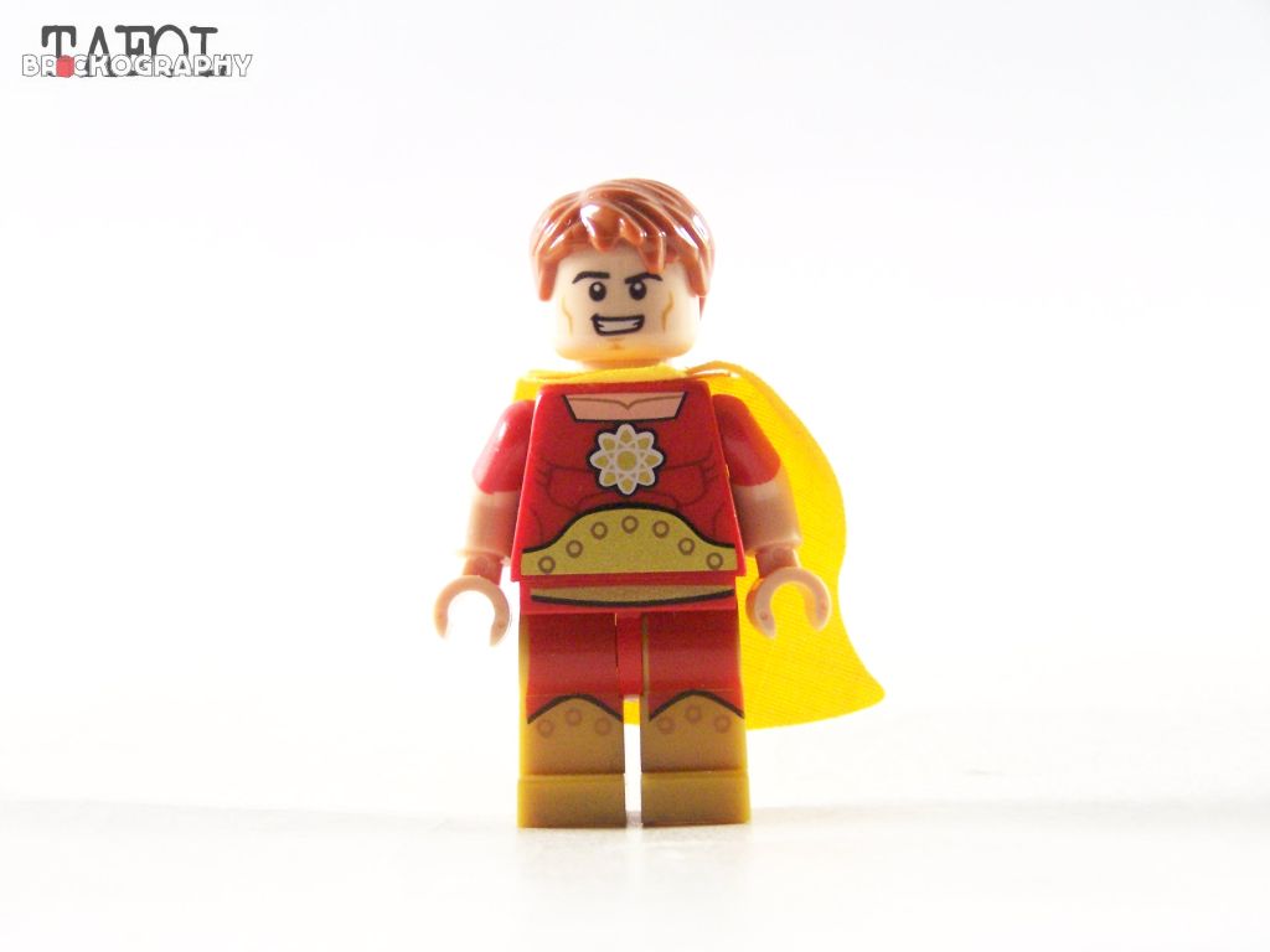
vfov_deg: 15.7
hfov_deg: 20.9
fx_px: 3449
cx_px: 635
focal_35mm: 94
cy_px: 476
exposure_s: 1/60
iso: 400
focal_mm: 15.6
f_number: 3.2
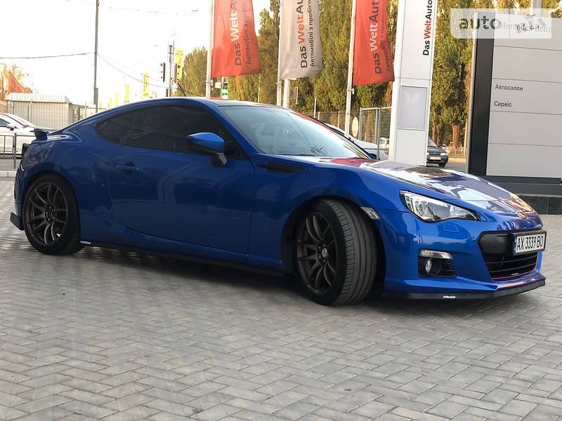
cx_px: 281
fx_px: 844
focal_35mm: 52
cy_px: 210
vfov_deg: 28.0
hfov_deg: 36.8
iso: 25
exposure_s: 1/50
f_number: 2.4
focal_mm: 6
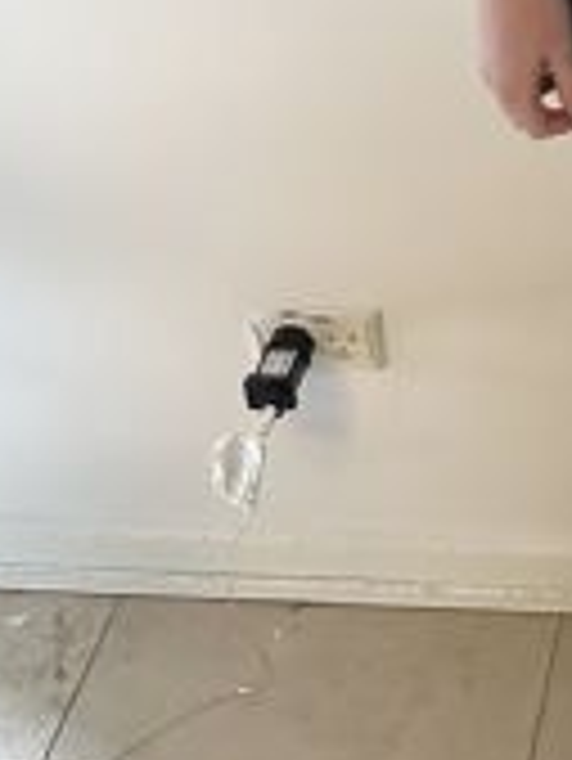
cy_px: -490
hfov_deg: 15.8
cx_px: 892
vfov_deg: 19.1
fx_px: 1870
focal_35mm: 85
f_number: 1.78
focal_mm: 6.86
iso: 1000
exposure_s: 1/33
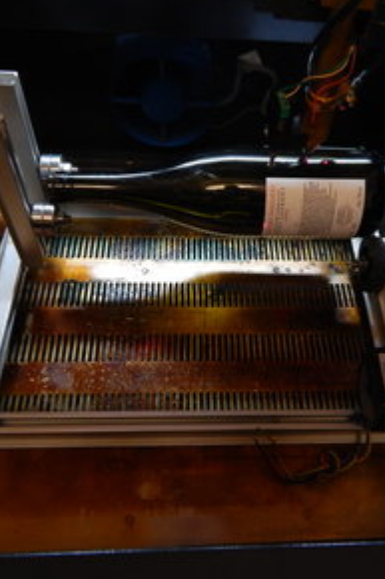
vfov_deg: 57.3
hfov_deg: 39.7
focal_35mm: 33
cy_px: 290
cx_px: 237
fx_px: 530
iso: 400
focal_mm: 4
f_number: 3
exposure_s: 1/20
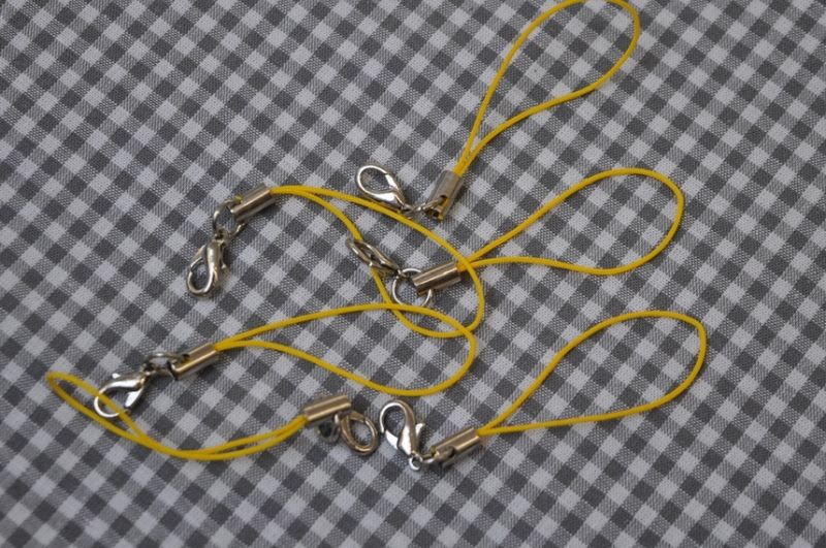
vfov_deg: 16.5
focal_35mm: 82
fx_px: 1890
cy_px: 274
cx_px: 413
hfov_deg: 24.7
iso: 400
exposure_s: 1/100
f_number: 5.6
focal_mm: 55
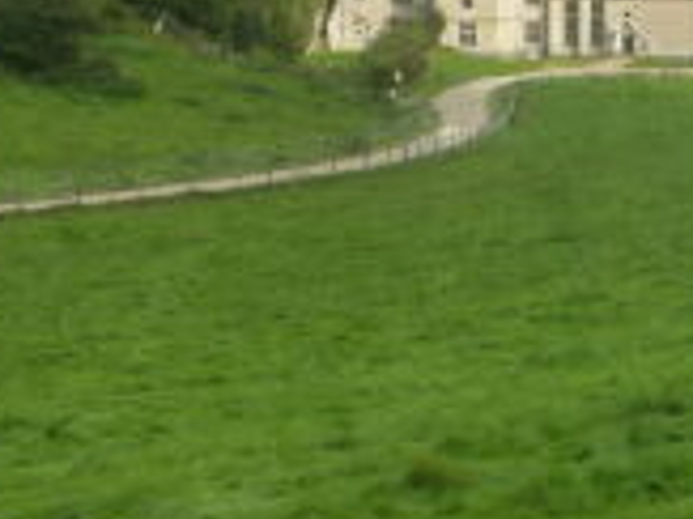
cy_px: 9
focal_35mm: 114
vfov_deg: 12.8
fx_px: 2281
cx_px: 695
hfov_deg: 16.9
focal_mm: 4.7
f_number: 4
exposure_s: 1/500
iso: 125
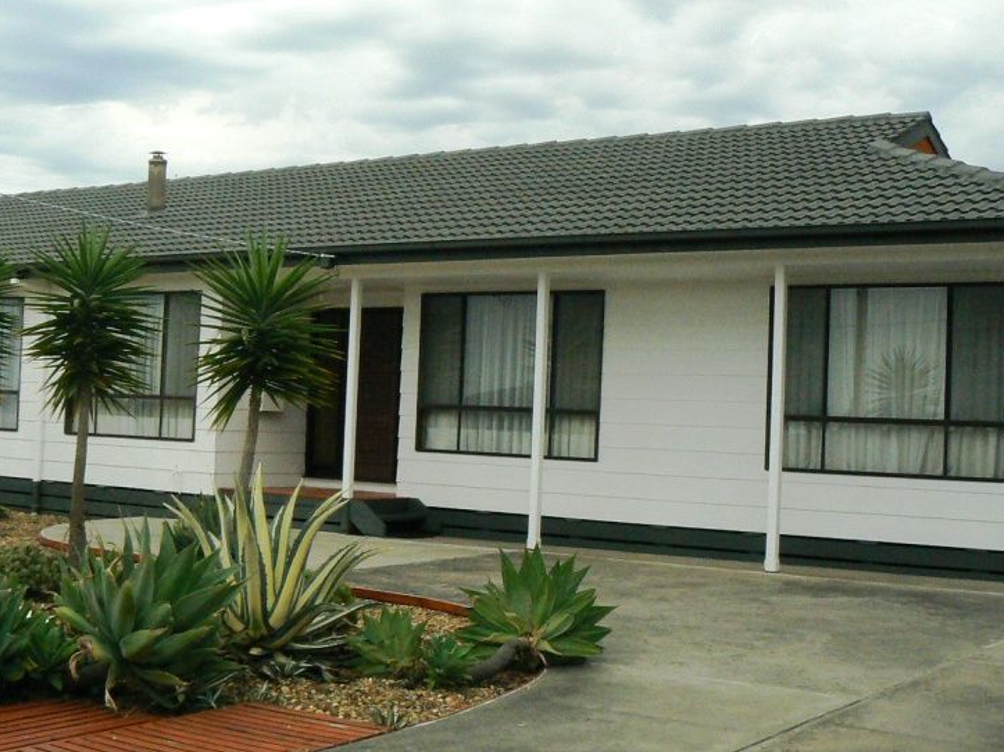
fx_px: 1479
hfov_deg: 37.4
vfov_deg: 28.6
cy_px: 376
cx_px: 426
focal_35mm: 51
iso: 400
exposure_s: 1/500
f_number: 7.1
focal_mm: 6
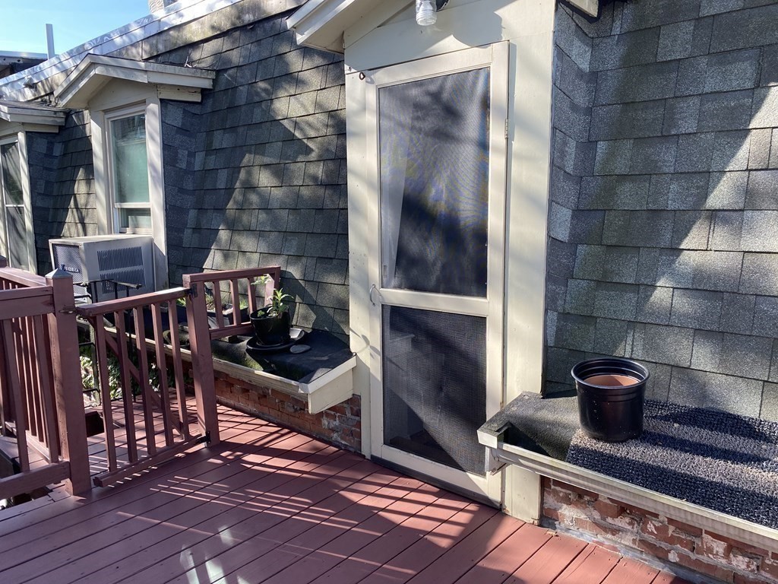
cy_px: 292
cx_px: 389
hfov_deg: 67.3
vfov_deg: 53.1
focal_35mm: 26
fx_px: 584
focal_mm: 4.25
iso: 32
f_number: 1.8
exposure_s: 1/374
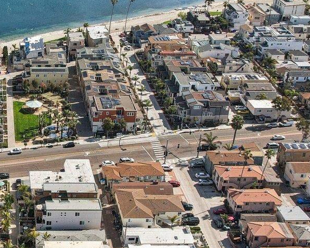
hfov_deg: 25.4
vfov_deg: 21.5
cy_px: 120
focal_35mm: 71
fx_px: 651
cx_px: -4
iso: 130
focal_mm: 8.4
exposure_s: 1/2000
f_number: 2.8
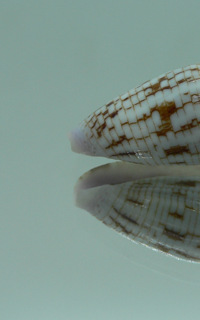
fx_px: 497
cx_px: 165
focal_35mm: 57
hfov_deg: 22.4
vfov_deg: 35.6
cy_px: 138
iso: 80
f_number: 2.8
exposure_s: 1/60
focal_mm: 4.6
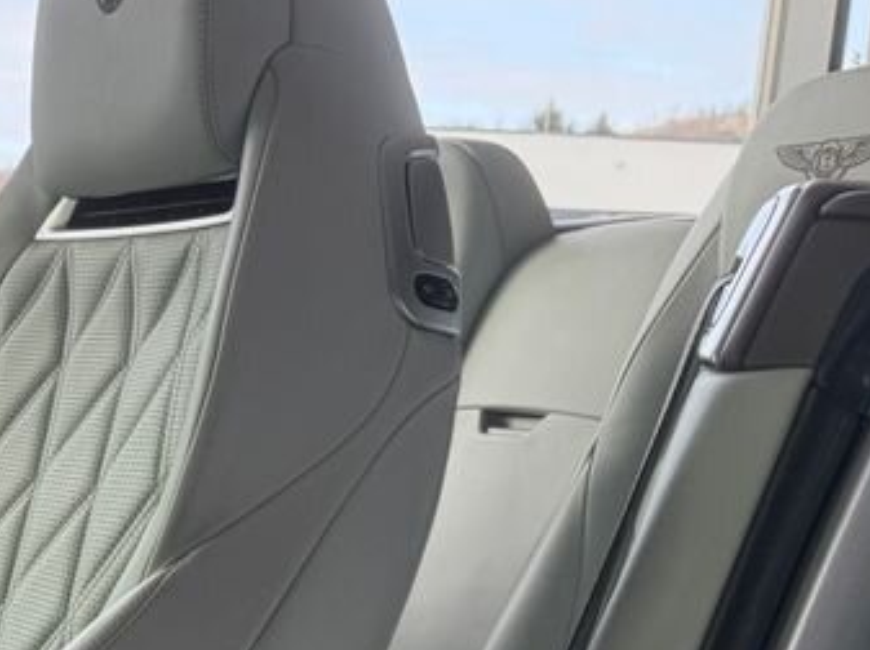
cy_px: 722
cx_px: -338
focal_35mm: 73
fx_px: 1833
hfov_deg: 22.9
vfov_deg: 19.3
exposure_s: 1/295
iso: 80
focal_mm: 6.76
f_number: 1.78
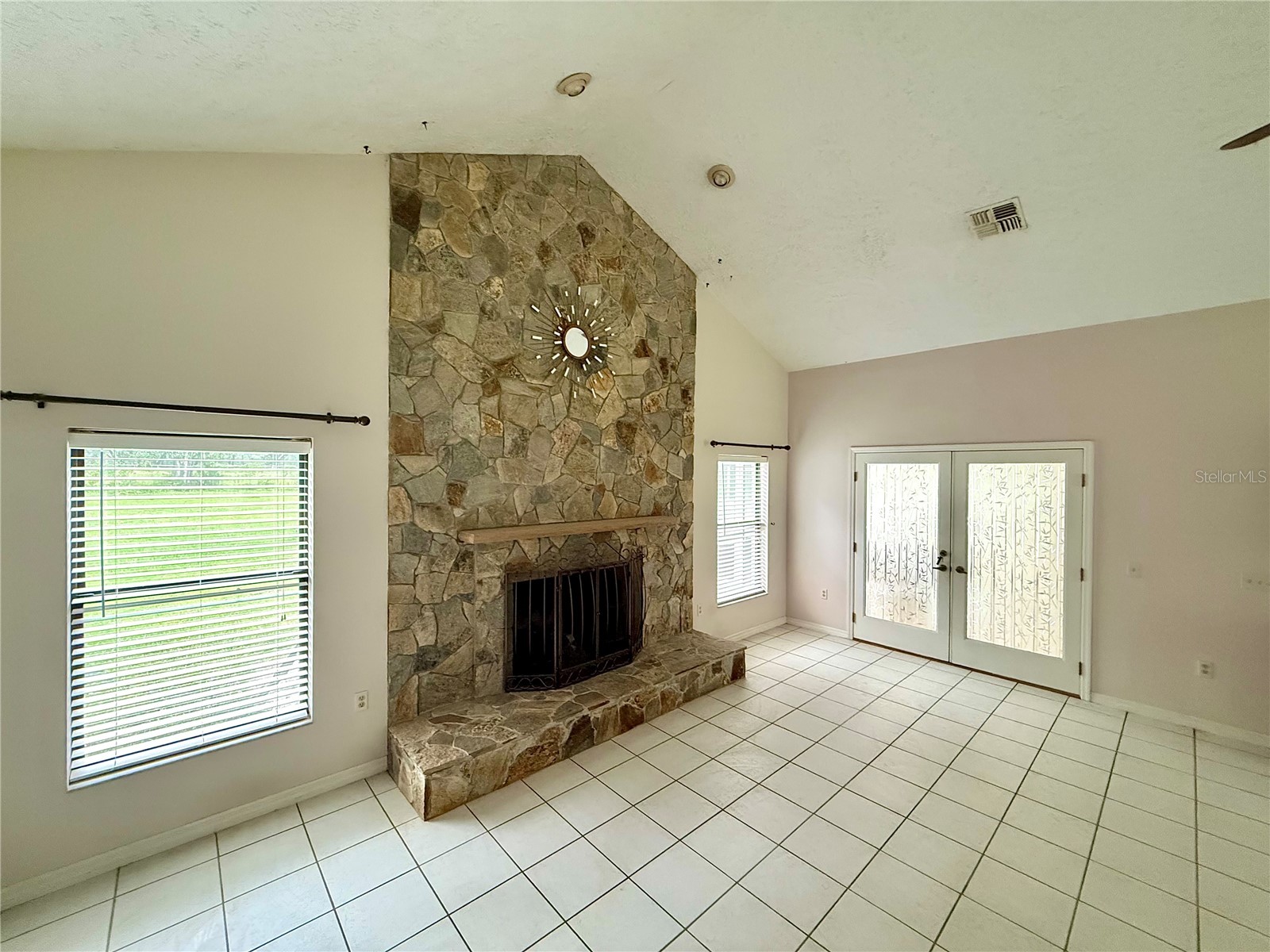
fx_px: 514
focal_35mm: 14
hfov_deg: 102.1
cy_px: 476
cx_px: 635
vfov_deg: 85.7
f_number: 2.2
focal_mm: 2.22
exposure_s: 1/60
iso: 640
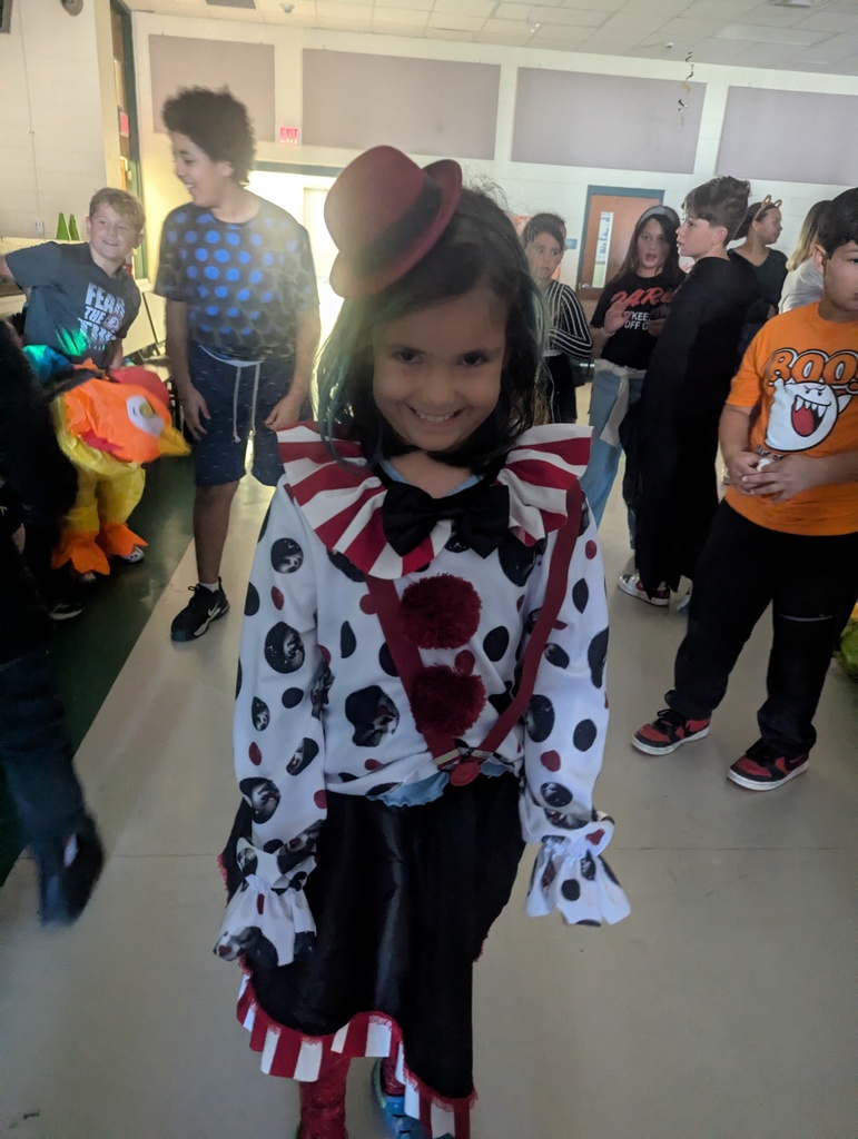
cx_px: 429
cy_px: 570
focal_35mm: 24
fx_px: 791
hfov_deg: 56.9
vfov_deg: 71.5
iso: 1232
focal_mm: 6.81
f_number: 1.85
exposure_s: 1/43.9
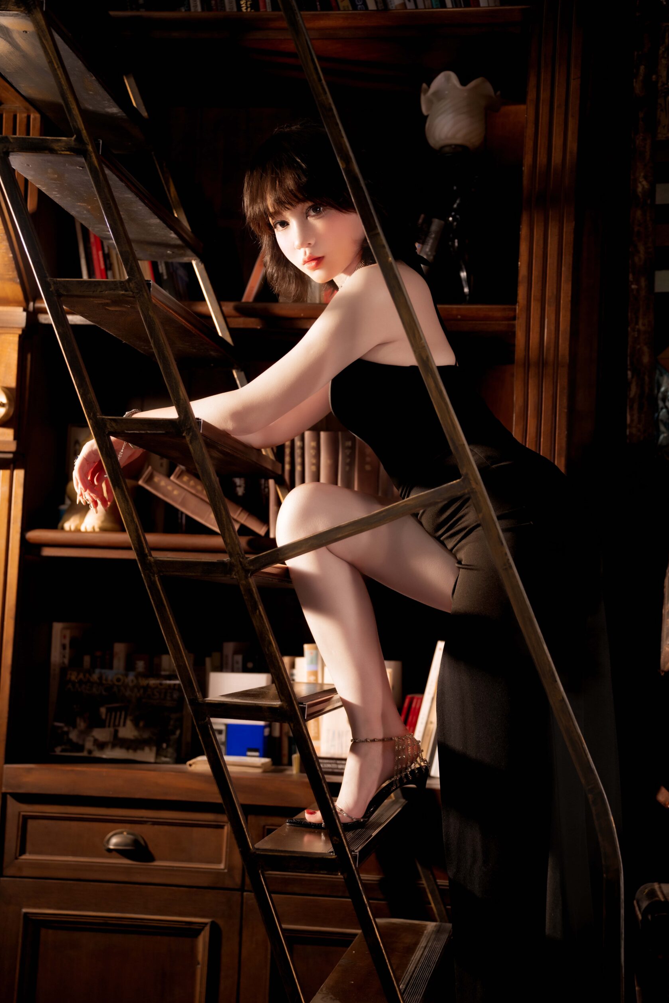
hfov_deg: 25.5
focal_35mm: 53
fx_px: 1477
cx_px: 340
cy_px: 500
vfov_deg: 37.5
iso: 250
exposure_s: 1/100
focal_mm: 52
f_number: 2.5
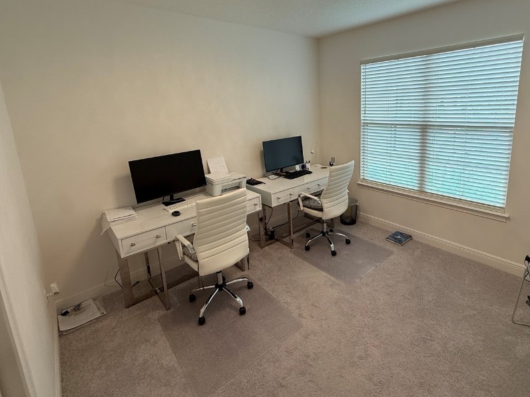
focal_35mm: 18
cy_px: 155
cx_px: 301
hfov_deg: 87.2
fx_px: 276
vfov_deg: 70.7
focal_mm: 2.22
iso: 100
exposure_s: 1/120
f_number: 2.2
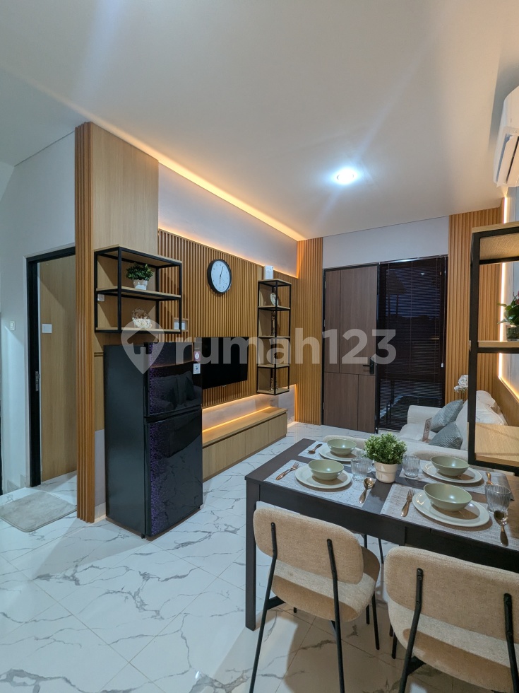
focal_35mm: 16
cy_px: 346
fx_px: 320
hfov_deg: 78.1
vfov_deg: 94.5
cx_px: 260
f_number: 2.2
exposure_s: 1/33.3
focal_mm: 2.35
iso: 153
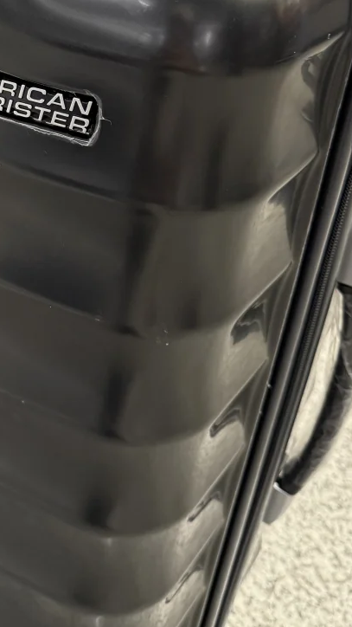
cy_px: 110
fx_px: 863
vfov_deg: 38.1
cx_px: -8
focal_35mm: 52
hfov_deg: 22.1
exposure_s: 1/50
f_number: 1.78
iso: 250
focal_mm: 6.76
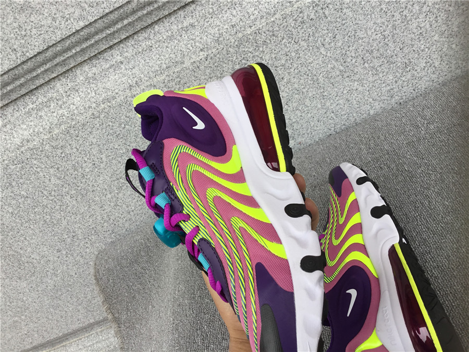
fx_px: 420
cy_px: 176
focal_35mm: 31
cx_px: 234
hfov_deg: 58.4
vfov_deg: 45.4
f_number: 2.4
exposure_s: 1/209
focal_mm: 3.3
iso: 25
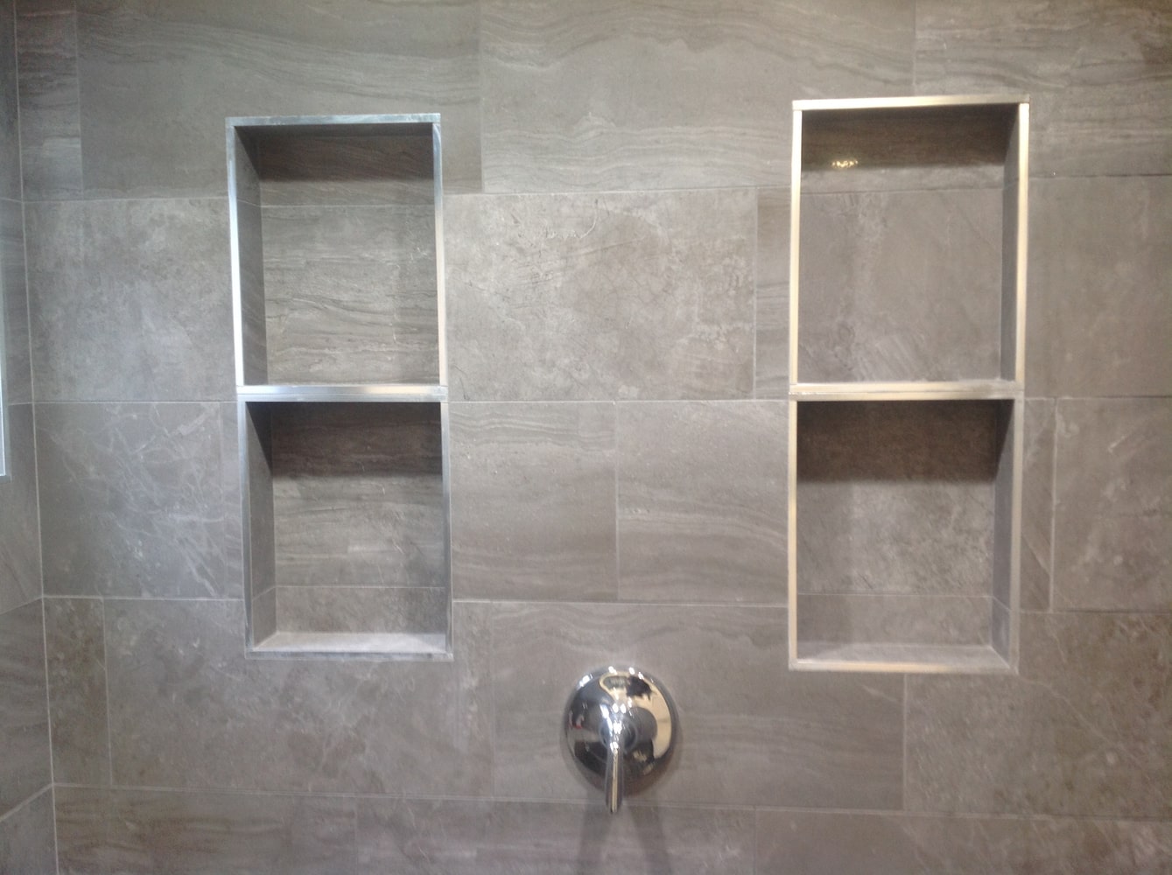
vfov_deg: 40.6
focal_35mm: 35
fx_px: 1183
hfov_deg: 52.7
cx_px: 586
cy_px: 438
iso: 64
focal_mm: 4.28
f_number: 2.4
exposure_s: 1/15
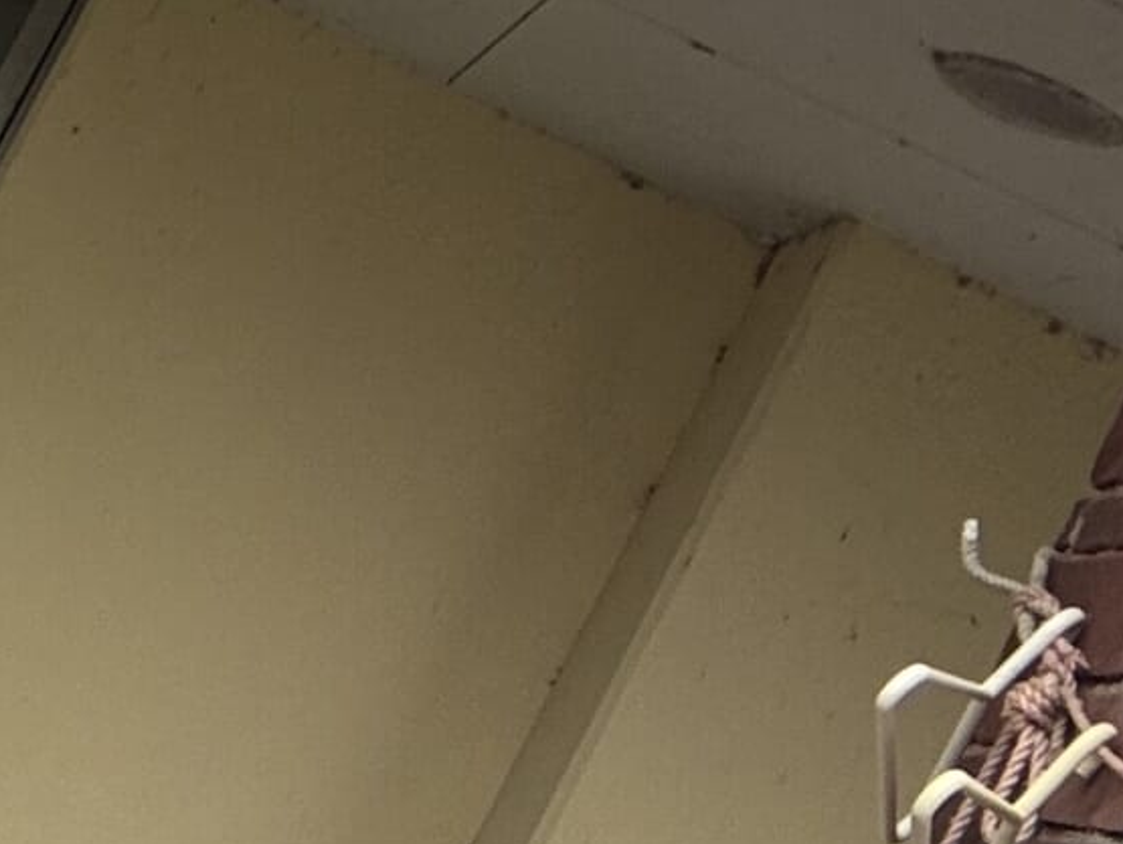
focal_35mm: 106
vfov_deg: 13.2
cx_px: -1202
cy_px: -423
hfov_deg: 14.8
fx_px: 3441
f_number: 1.9
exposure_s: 1/149
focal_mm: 2.69
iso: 20
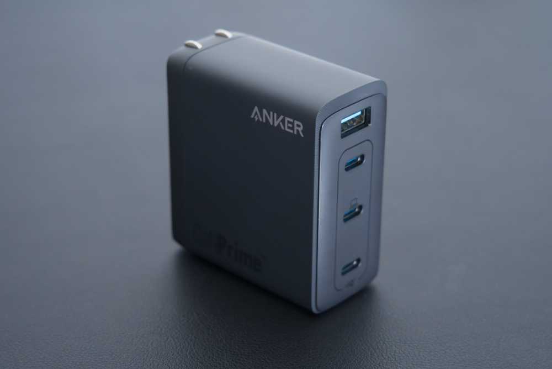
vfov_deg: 19.5
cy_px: 184
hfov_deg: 28.8
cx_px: 276
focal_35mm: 70
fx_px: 1074
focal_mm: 70
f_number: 8
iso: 4000
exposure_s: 1/125
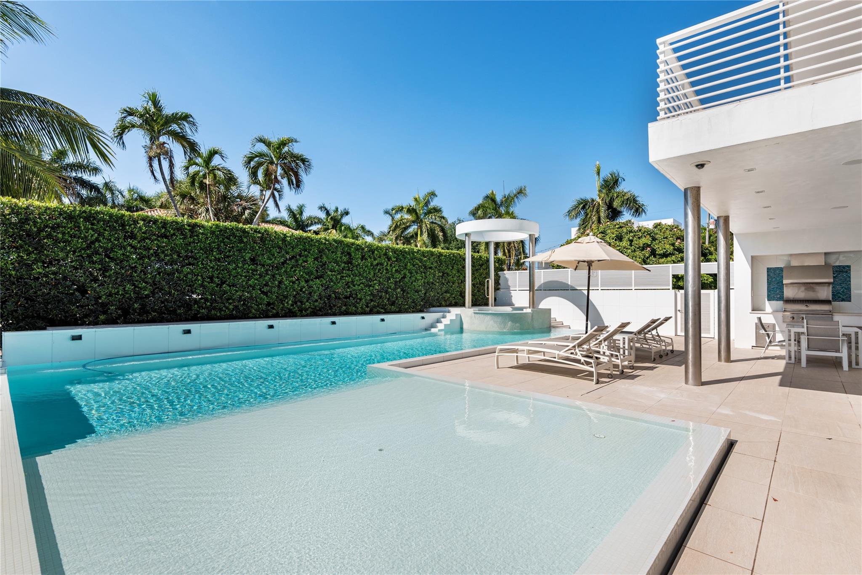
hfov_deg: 93.3
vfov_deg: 70.5
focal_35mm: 17
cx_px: 431
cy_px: 288
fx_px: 407
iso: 250
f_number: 8
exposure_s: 1/800
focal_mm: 17
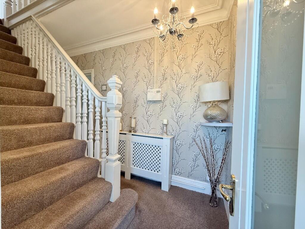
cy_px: 114
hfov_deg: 102.1
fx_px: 123
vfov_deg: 85.7
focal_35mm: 14
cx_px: 152
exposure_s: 1/100
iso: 160
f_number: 2.2
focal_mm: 2.22
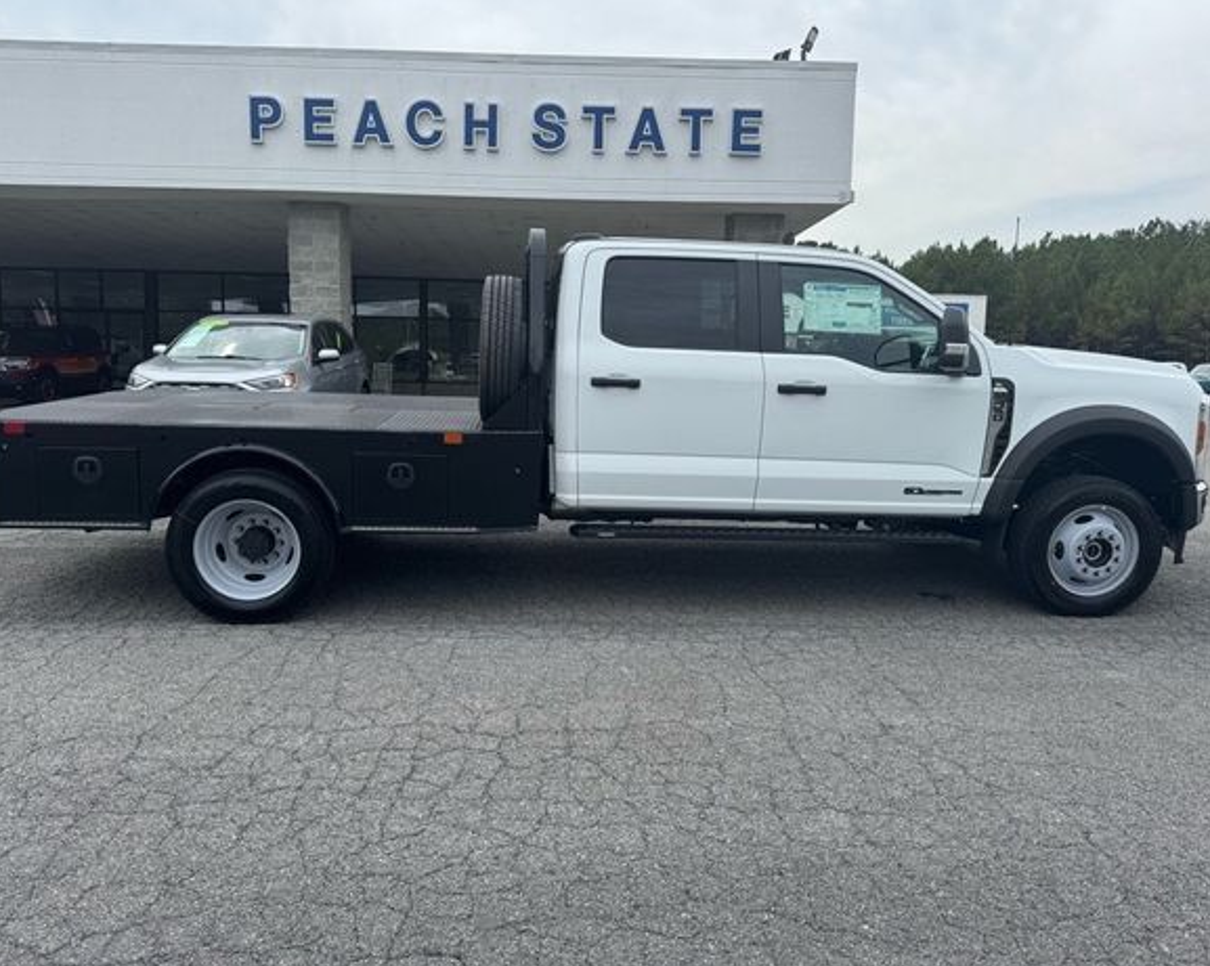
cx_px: 581
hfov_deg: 66.0
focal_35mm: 26
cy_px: 480
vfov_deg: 54.9
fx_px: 931
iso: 80
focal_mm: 6.76
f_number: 1.78
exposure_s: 1/2506
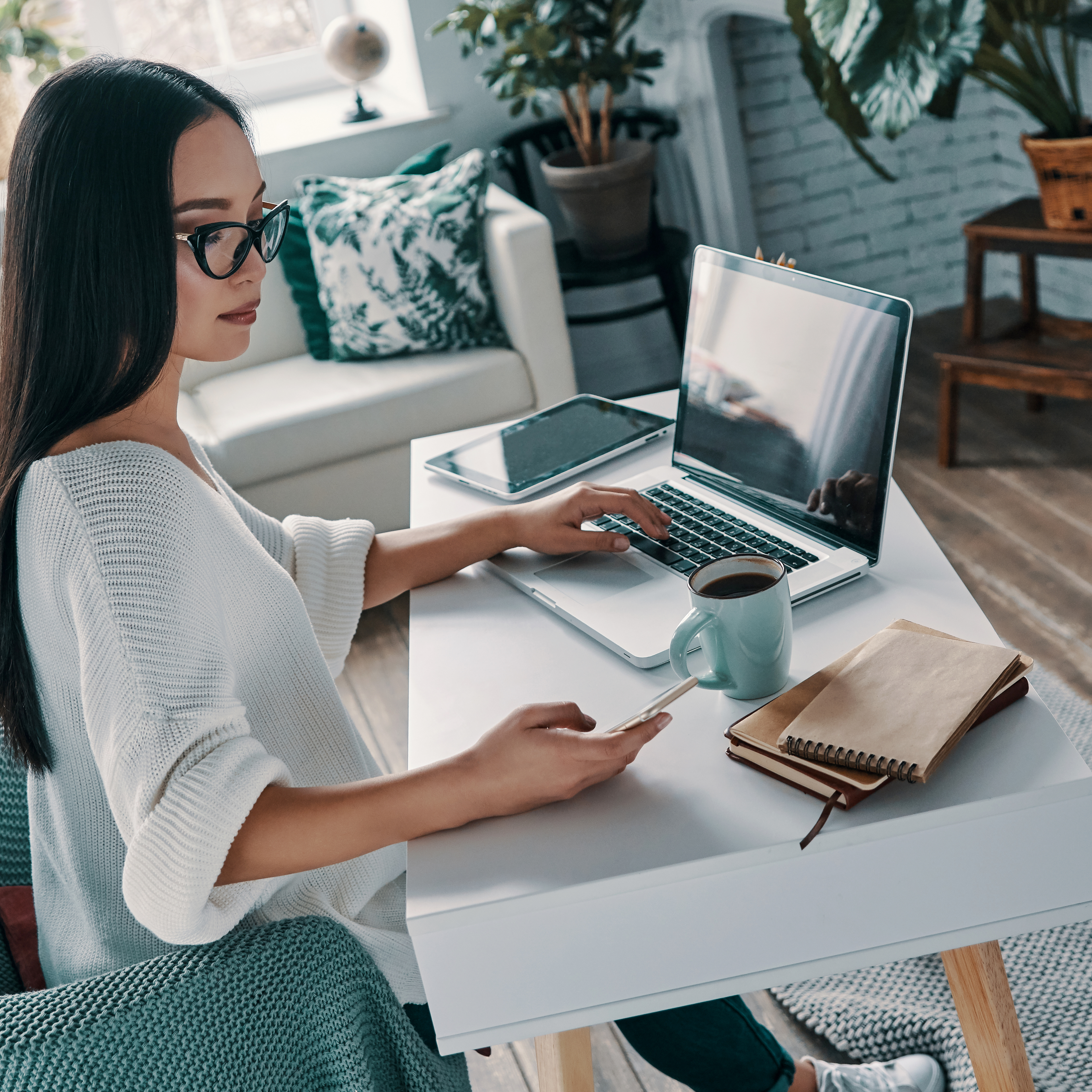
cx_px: 640
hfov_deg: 35.3
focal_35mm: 48
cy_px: 424
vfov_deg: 35.2
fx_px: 1713
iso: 400
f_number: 3.2
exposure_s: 1/100
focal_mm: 30
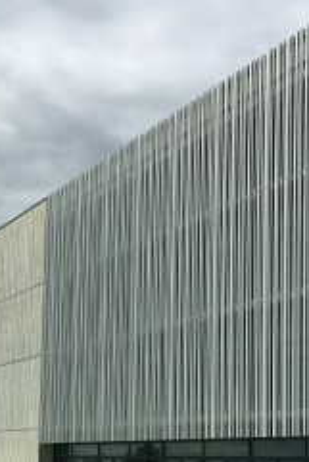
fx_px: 964
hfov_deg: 17.8
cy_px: 366
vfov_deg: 26.5
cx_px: -2
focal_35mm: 75
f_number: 2.2
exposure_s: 1/4525
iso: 25
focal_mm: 4.15
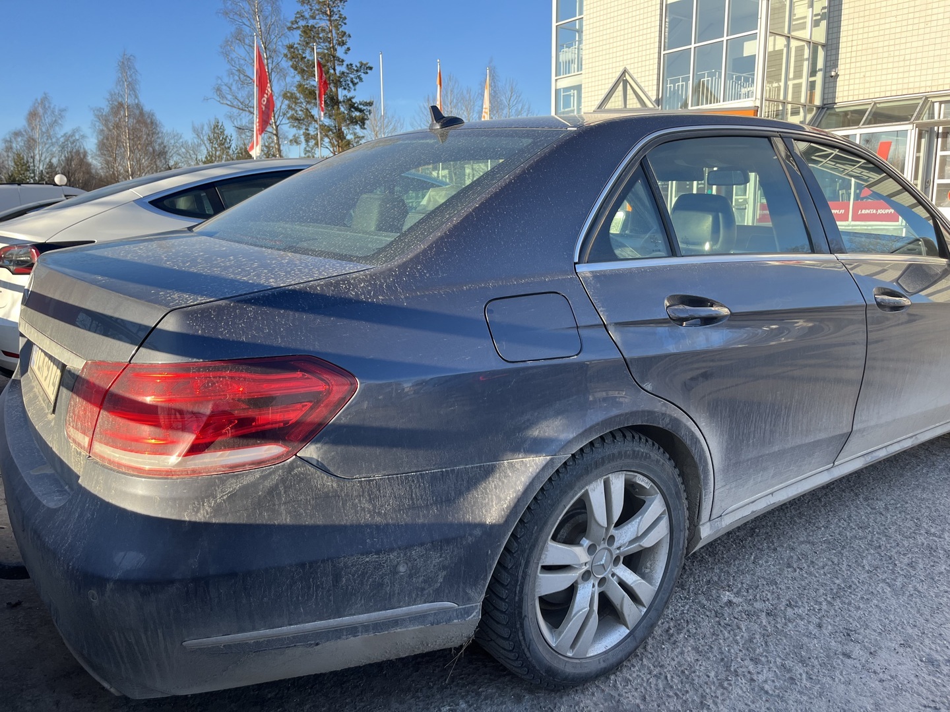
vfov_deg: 53.1
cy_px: 356
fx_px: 714
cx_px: 475
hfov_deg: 67.3
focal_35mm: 26
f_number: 1.6
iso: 50
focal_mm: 5.1
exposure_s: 1/705
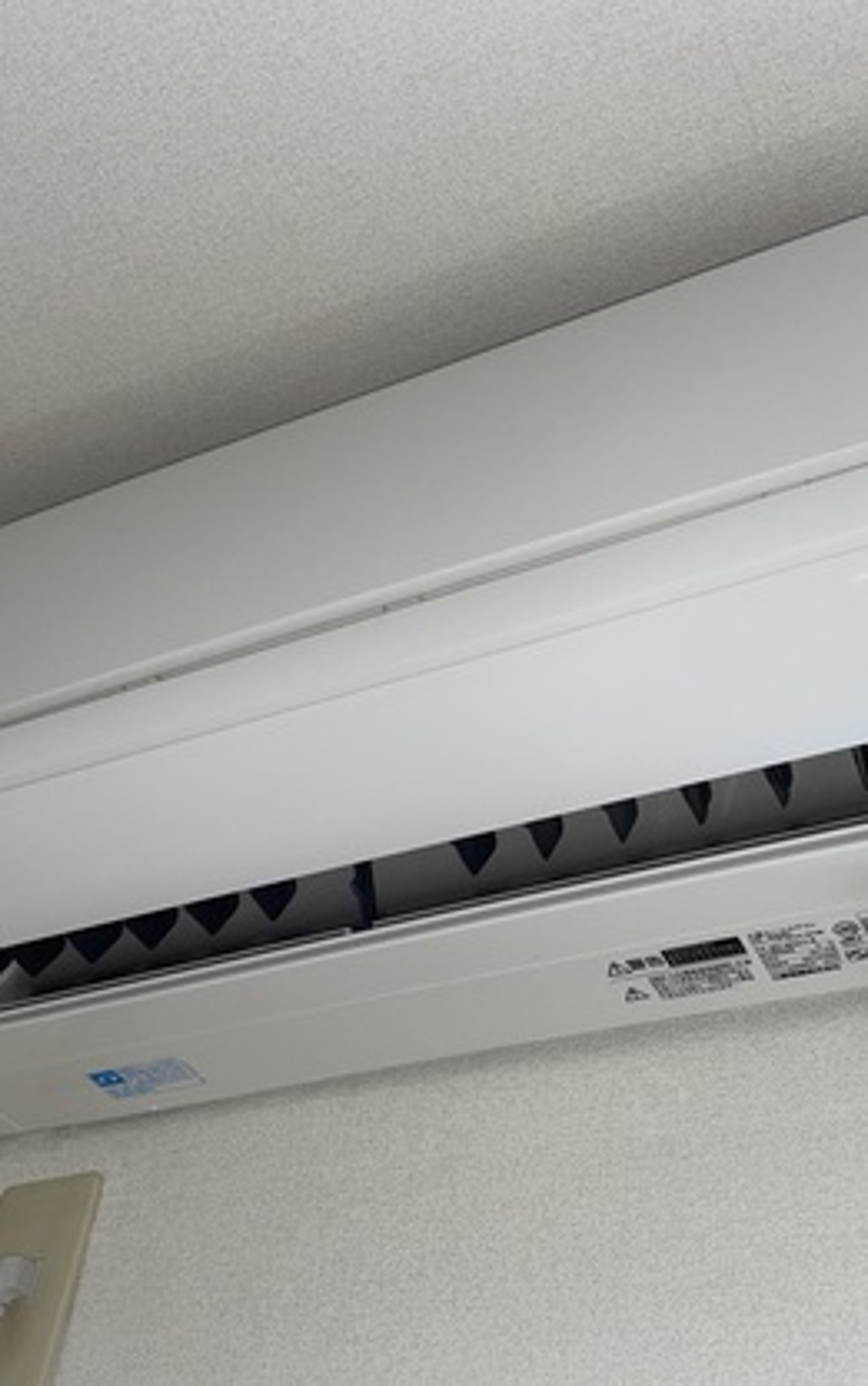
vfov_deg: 52.7
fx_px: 1399
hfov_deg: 34.4
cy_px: 691
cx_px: 502
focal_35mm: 37
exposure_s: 1/60
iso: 64
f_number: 1.6
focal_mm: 4.2
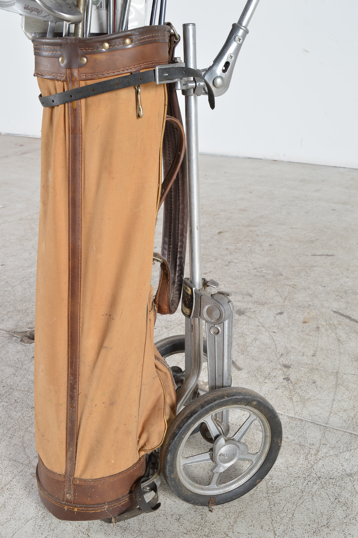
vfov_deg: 45.0
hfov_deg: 30.8
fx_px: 650
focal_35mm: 44
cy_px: 269
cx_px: 179
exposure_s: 1/160
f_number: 9
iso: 100
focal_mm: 29
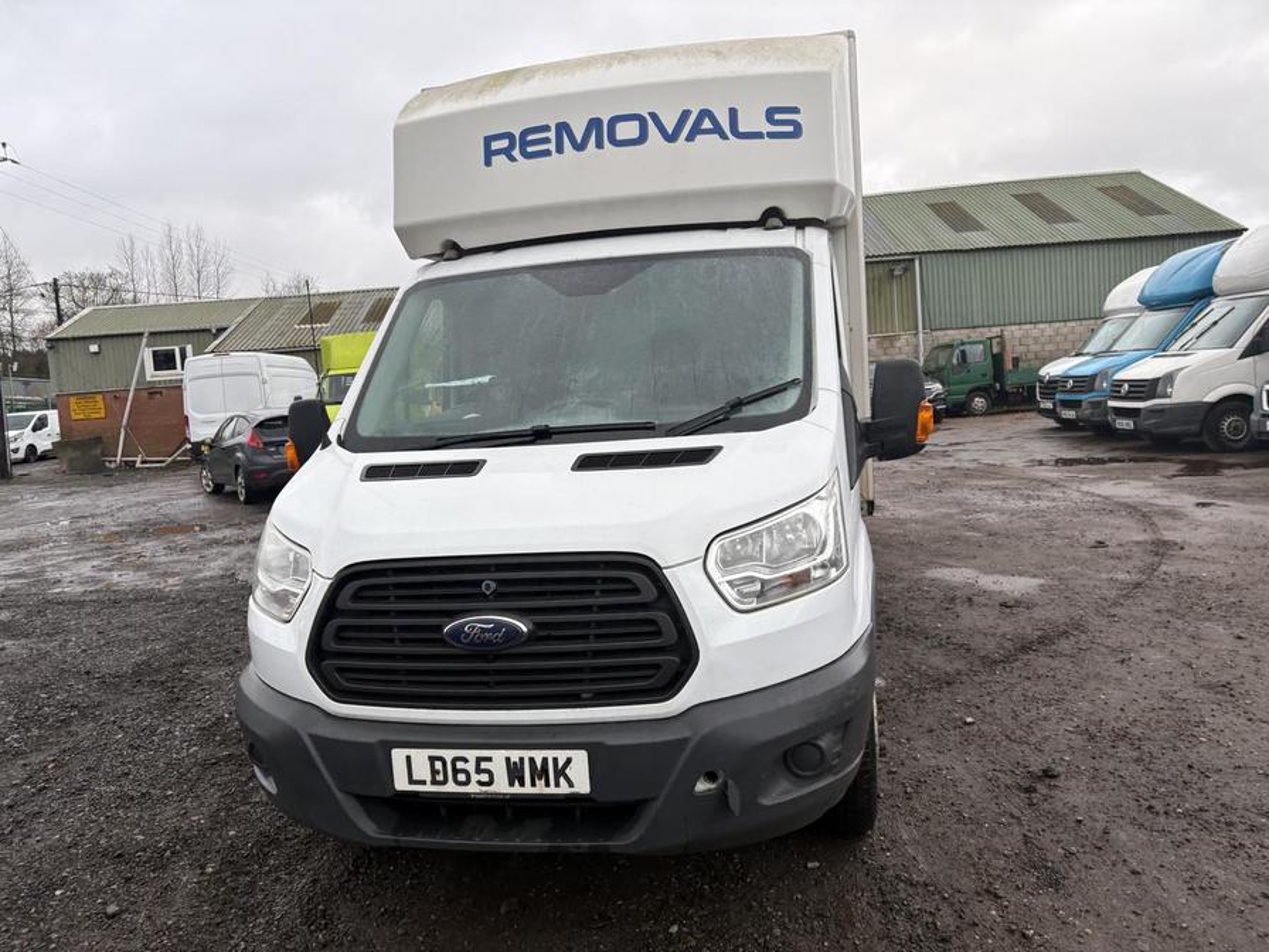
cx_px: 634
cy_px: 476
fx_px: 953
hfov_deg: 67.3
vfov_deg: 53.1
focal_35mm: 26
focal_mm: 5.96
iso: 50
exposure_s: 1/482
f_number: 1.6
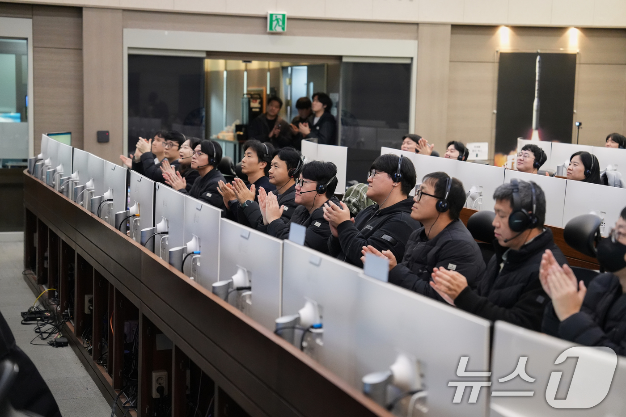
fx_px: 1200
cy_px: 208
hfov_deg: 29.2
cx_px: 313
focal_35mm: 69
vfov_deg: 19.7
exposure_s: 1/320
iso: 6400
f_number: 2.8
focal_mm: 69
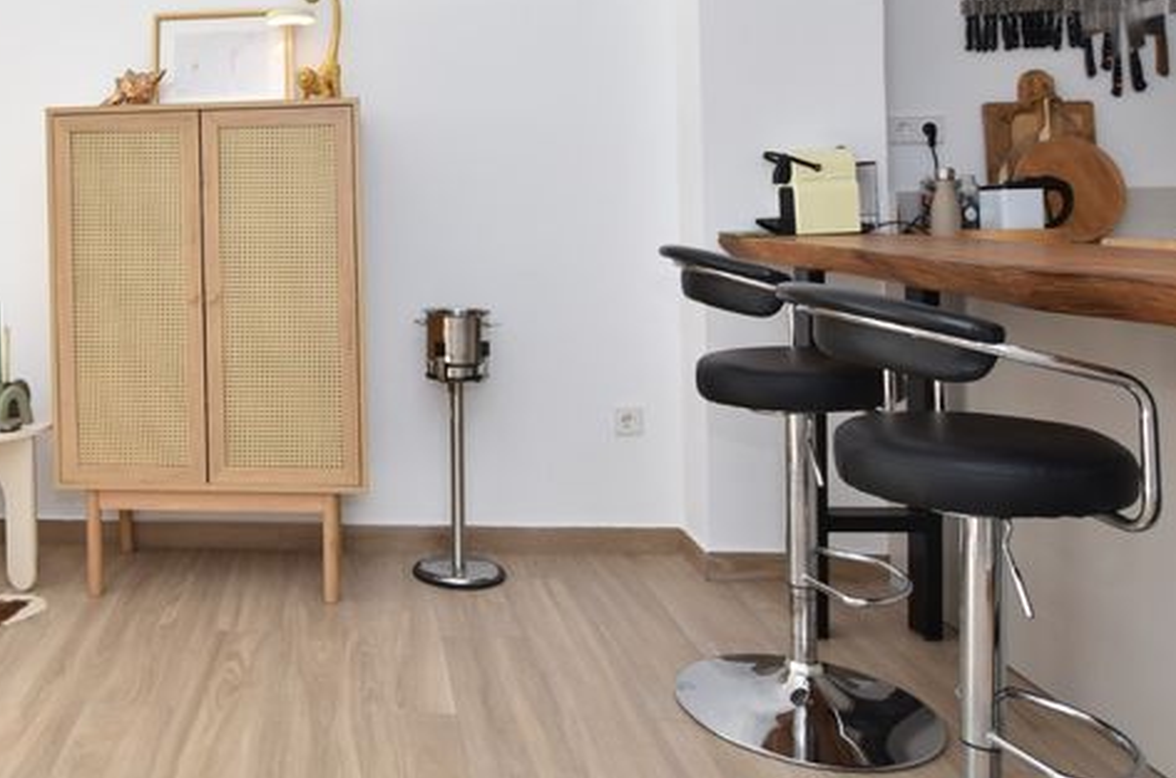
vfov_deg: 42.2
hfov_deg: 57.0
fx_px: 978
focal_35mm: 30
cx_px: 220
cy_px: 205
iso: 200
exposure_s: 1/250
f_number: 4.5
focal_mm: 10
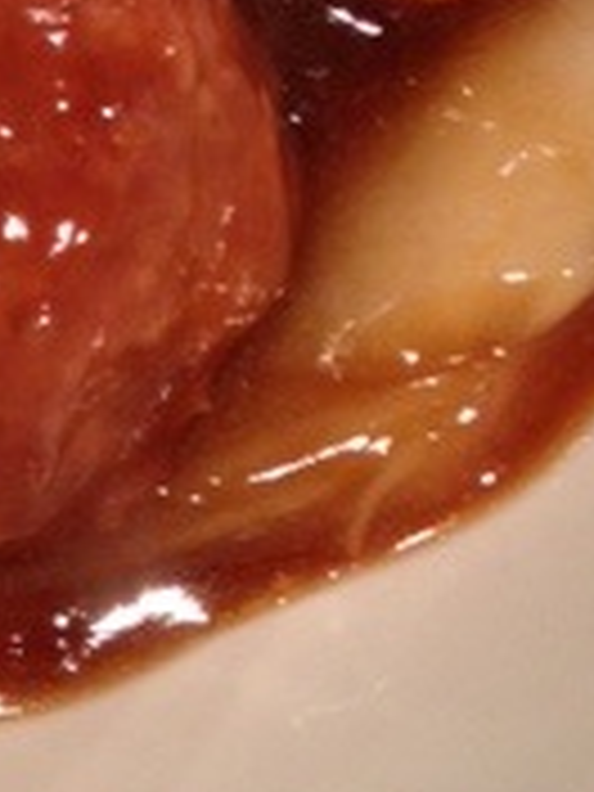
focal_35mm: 127
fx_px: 2906
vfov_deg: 15.0
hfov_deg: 11.4
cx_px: -189
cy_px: -153
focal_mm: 4.28
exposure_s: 1/20
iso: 160
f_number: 2.4
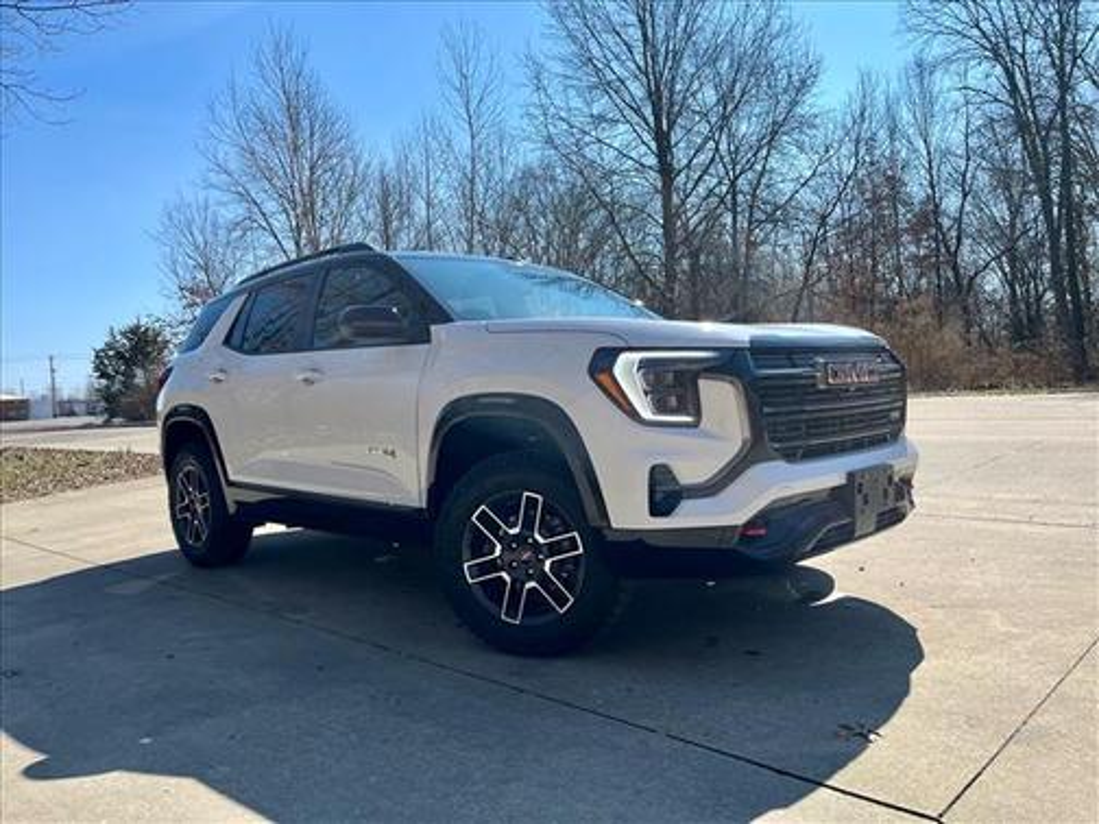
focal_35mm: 26
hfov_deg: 67.3
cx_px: 550
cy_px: 412
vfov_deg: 53.1
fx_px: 825
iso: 50
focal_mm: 5.1
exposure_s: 1/3135
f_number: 1.6
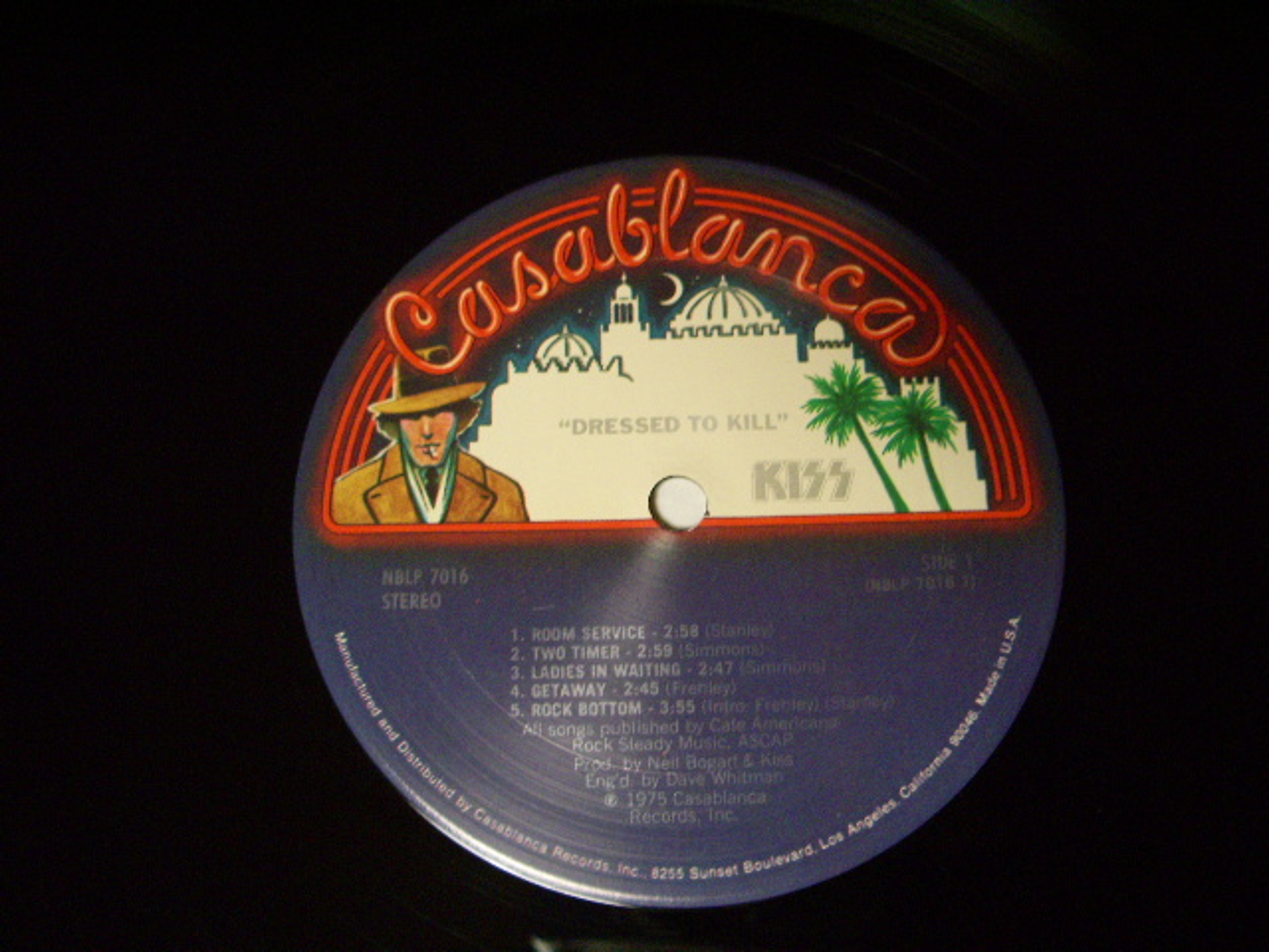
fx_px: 1283
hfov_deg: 52.6
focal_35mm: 35
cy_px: 476
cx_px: 634
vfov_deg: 40.7
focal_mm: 5.8
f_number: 2.6
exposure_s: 1/40
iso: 320
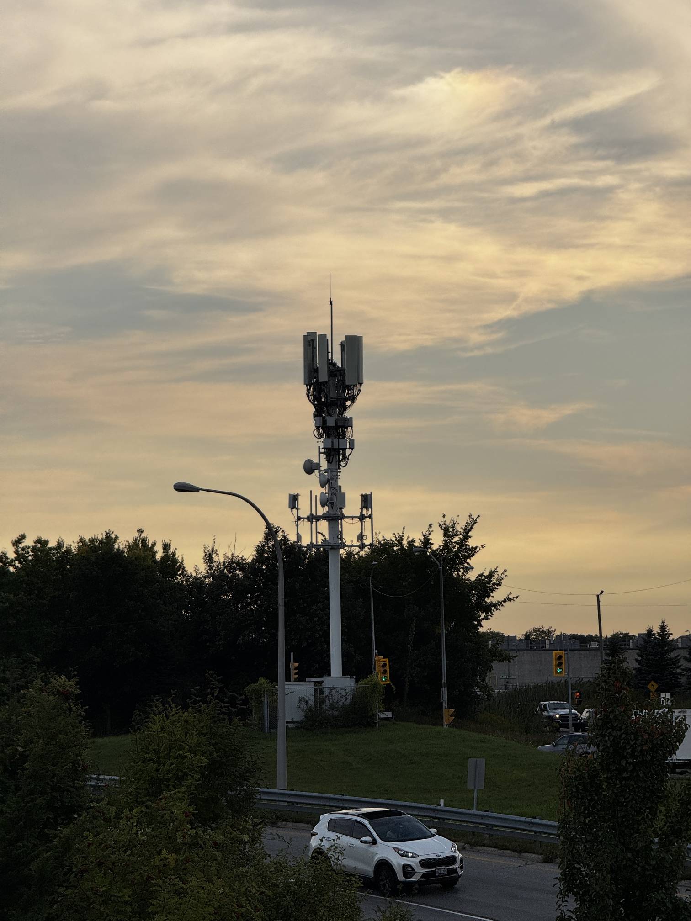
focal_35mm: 120
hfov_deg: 12.3
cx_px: 346
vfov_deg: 16.4
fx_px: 3194
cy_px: 460
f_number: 2.8
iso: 50
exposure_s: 1/1650
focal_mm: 15.66
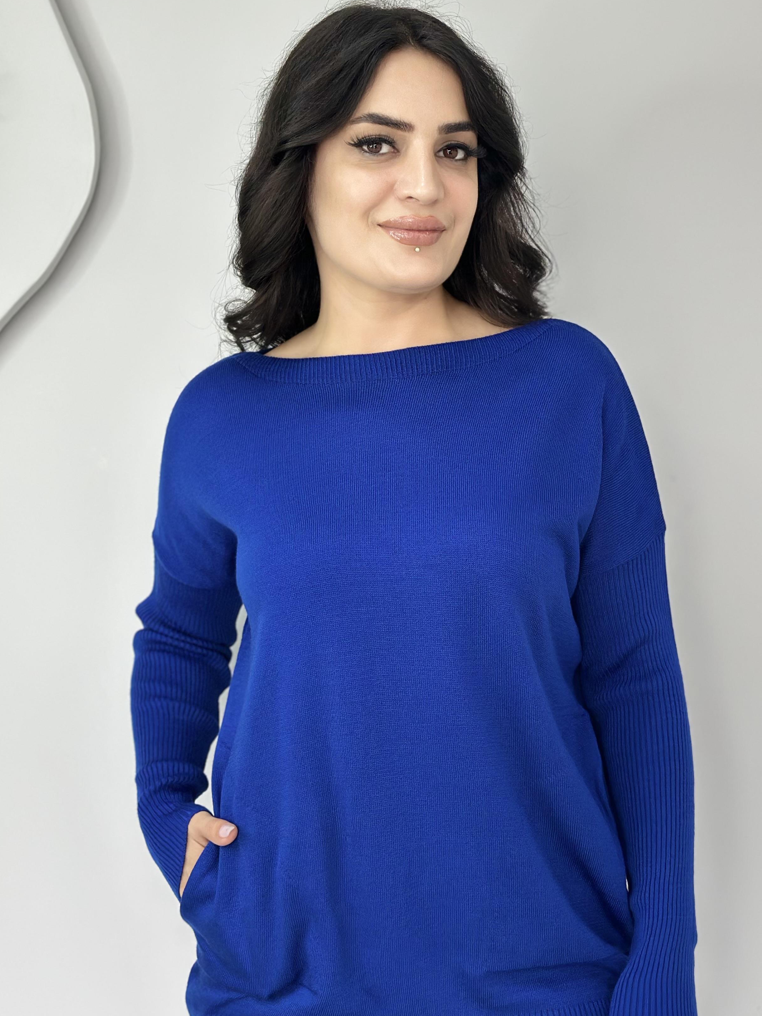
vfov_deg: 32.2
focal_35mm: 60
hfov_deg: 24.4
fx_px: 1761
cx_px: 434
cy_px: 494
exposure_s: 1/95
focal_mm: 6.86
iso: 125
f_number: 1.78
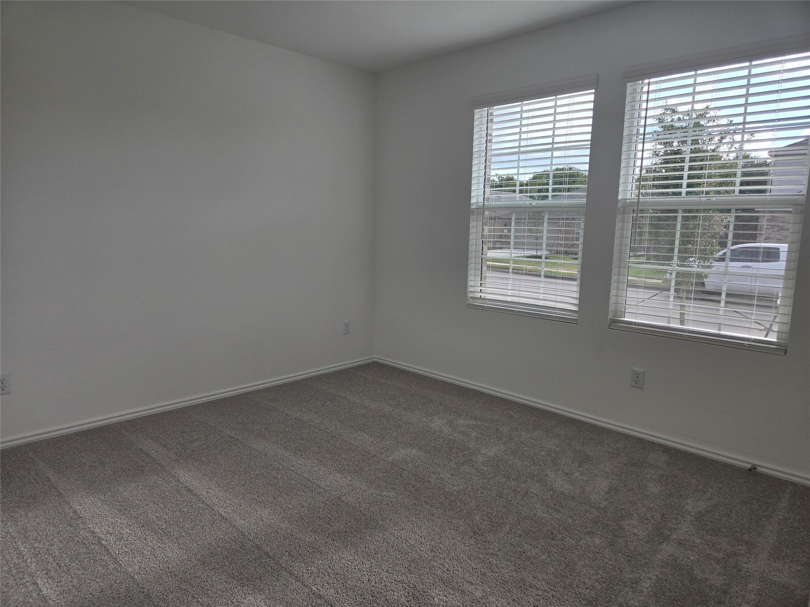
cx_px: 405
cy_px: 304
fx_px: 538
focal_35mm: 23
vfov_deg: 58.9
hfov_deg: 73.9
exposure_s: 1/439
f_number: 1.8
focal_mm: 5.4
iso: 25
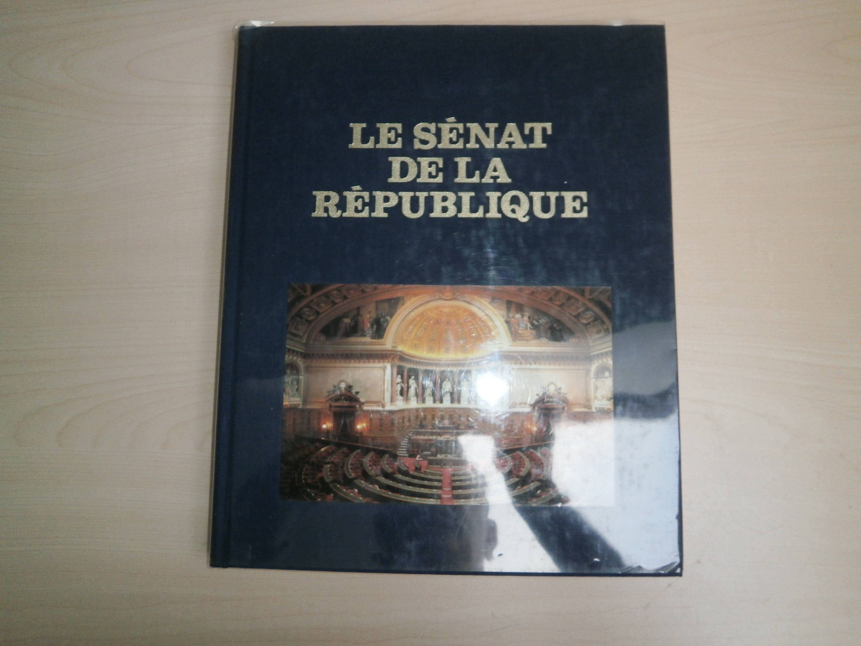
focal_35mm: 26
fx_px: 647
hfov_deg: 67.3
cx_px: 430
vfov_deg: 53.1
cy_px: 323
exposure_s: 1/30
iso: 200
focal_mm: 4.7
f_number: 2.8
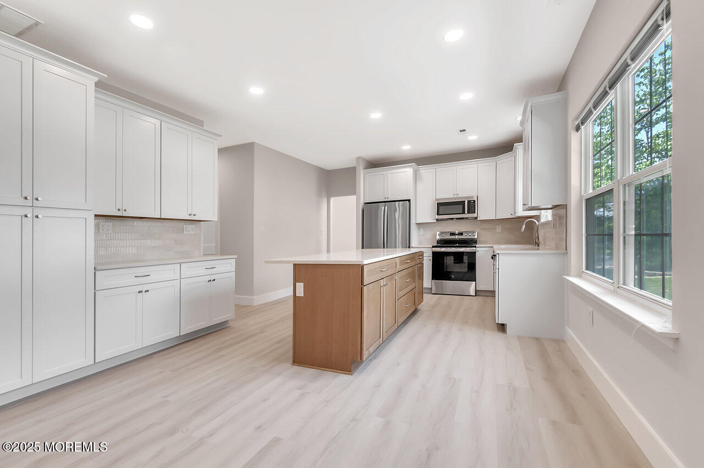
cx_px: 352
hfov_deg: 100.5
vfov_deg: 77.2
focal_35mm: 15
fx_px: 293
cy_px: 234
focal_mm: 10
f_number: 9
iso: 200
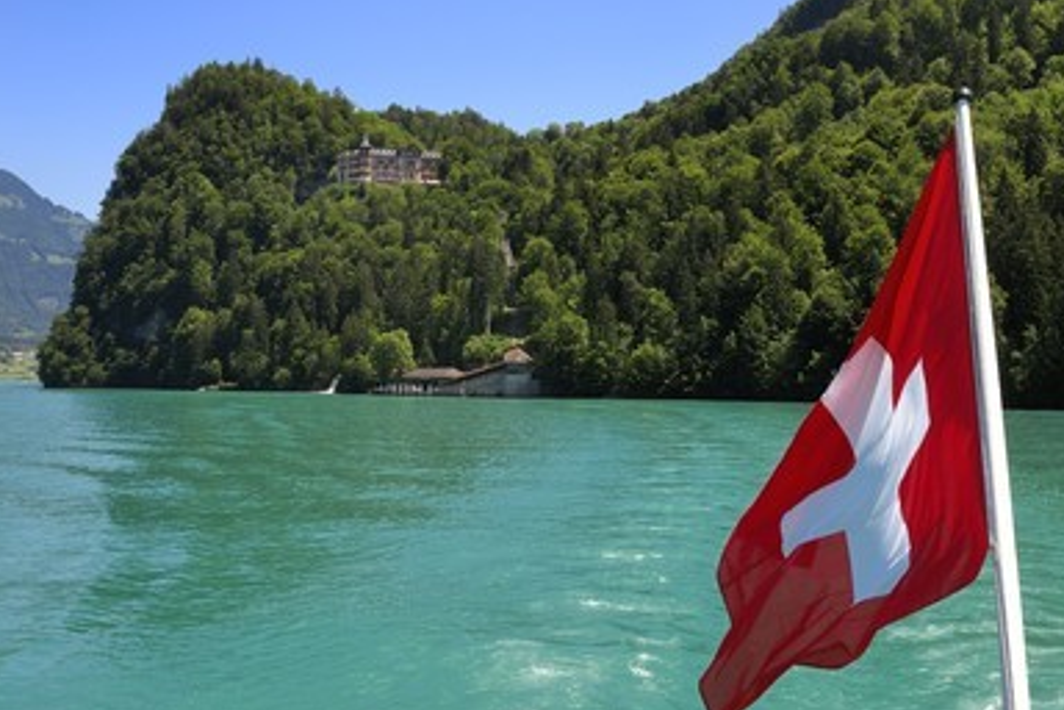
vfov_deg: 29.2
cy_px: 361
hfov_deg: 42.7
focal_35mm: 46
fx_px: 1359
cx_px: 517
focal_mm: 28
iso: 100
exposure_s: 1/160
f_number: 8
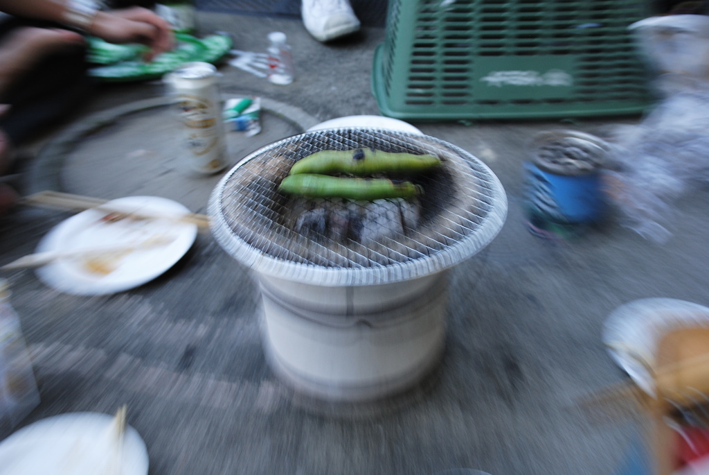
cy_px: 238
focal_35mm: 39
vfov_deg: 34.3
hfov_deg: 49.5
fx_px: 769
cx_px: 354
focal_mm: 26
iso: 200
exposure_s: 1/25
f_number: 5
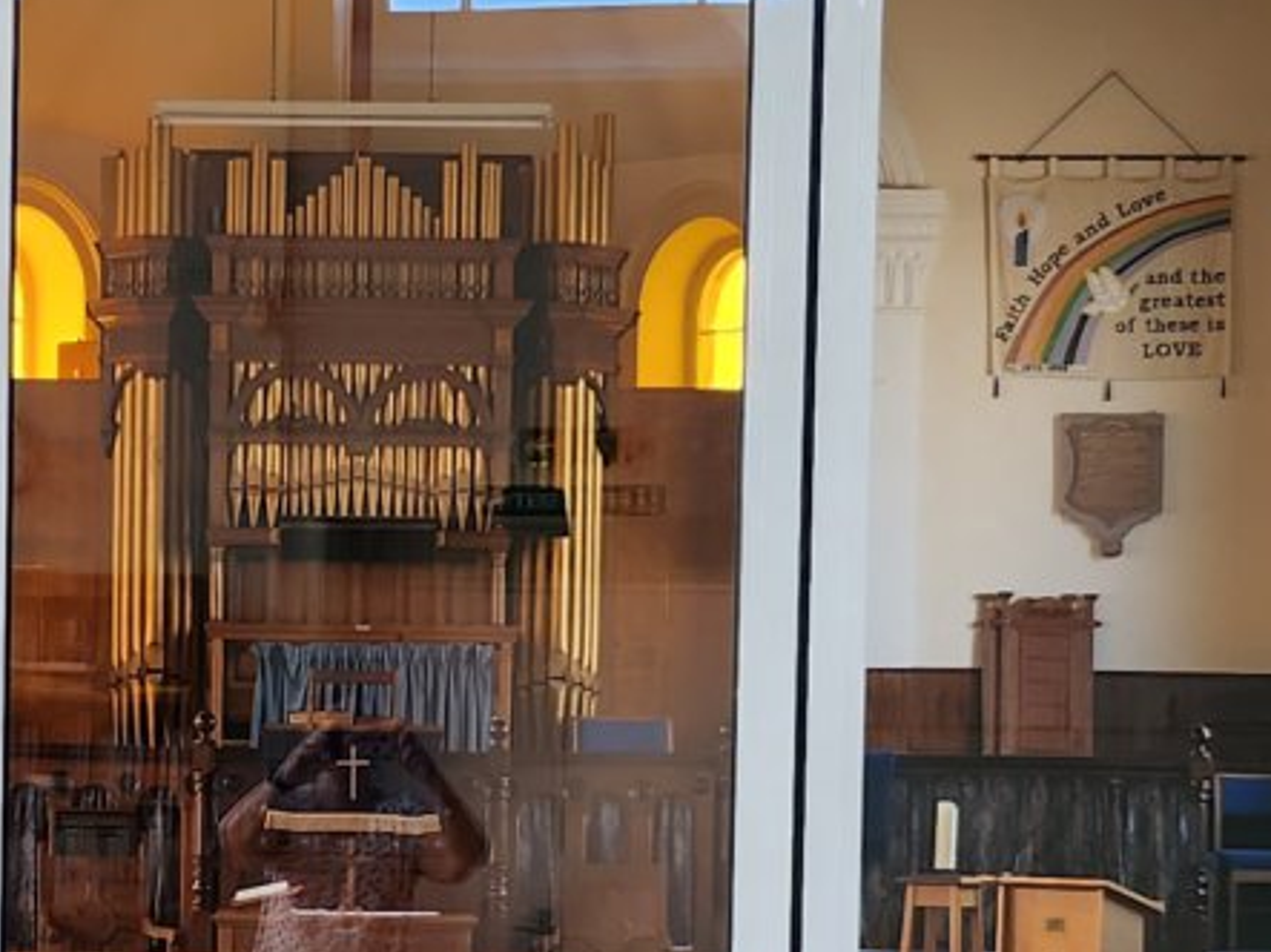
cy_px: 803
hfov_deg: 17.6
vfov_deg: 13.3
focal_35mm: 111
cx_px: 307
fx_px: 4074
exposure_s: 1/180
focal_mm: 5
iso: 125
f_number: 1.8
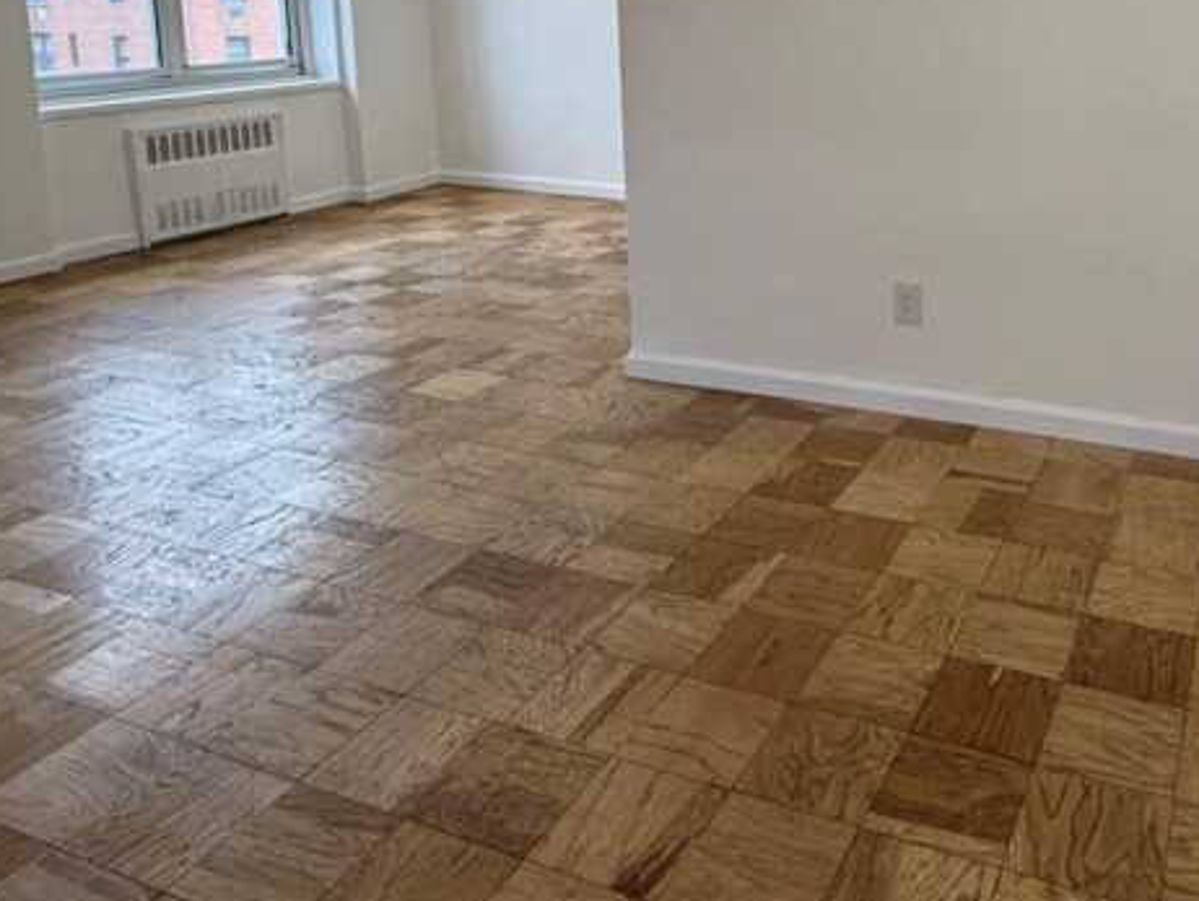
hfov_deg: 55.5
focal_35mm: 31
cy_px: 130
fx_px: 1074
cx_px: 898
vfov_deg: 42.5
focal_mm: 2.22
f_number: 2.2
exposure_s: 1/120
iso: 100
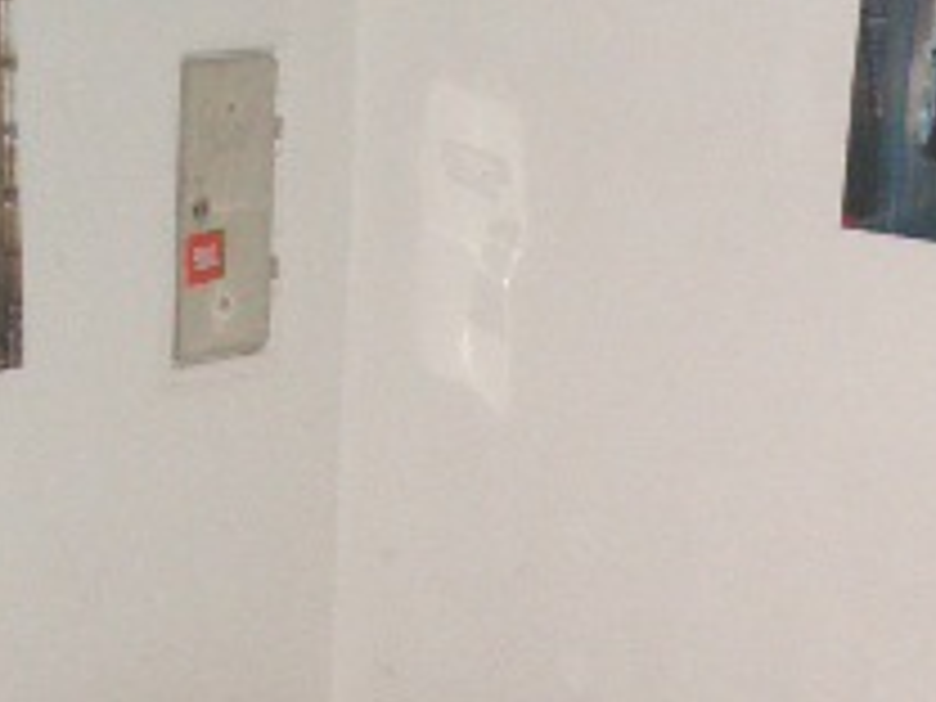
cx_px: 842
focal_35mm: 111
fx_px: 3001
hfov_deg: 17.5
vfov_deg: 12.8
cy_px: 999
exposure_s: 1/40
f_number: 4
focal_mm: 4.8
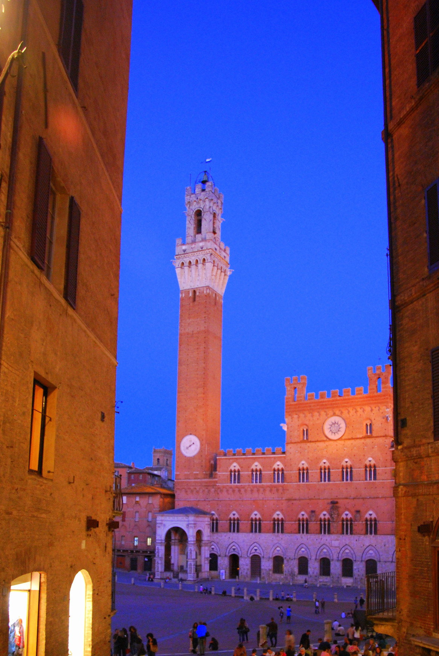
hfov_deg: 40.0
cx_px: 254
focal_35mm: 33
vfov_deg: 56.0
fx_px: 602
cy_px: 434
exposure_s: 1/8
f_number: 3.5
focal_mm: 16
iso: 800
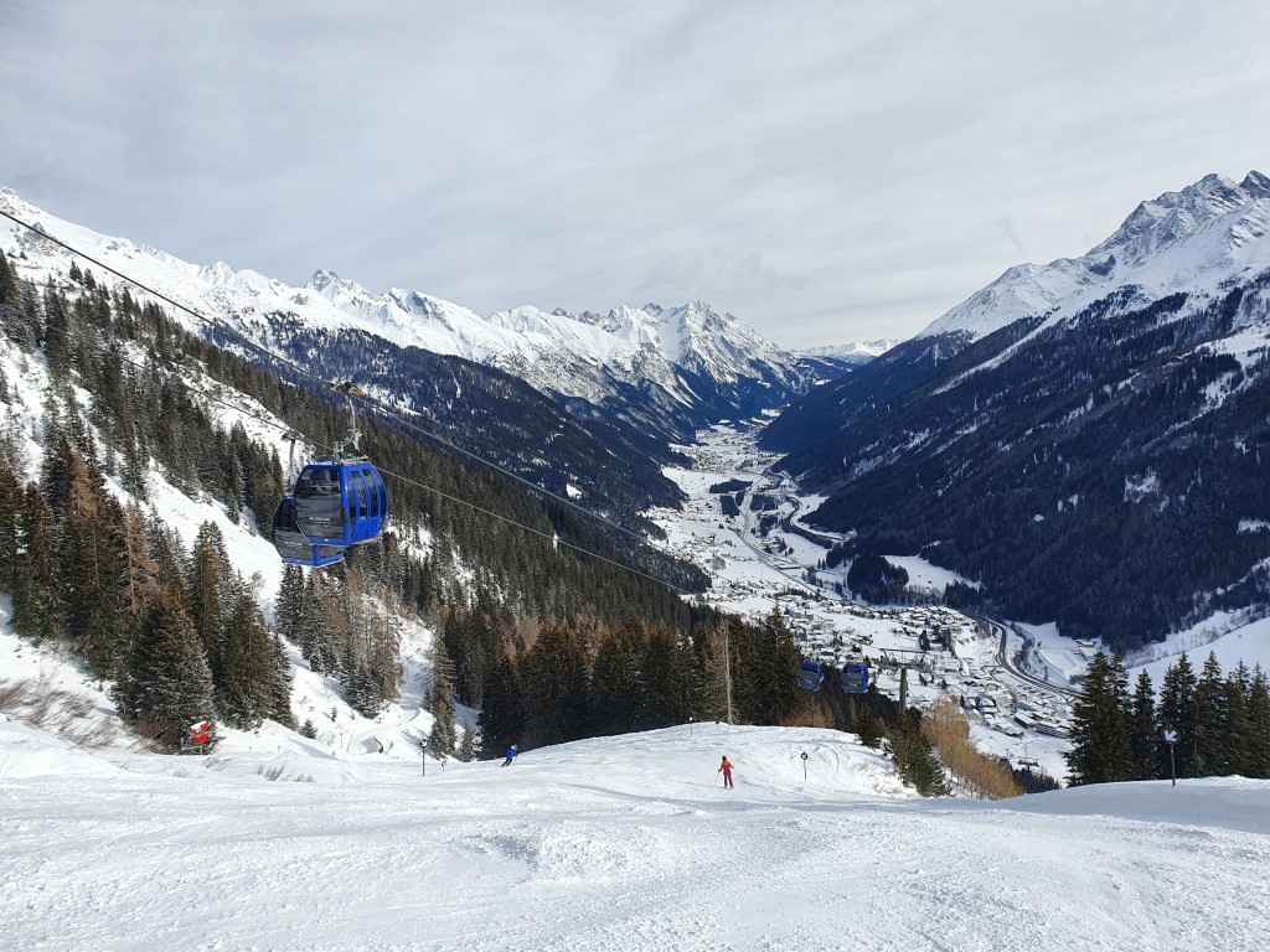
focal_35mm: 26
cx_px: 635
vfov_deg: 53.1
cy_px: 476
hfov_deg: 67.3
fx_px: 954
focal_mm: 4.32
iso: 50
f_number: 2.4
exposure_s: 1/1692
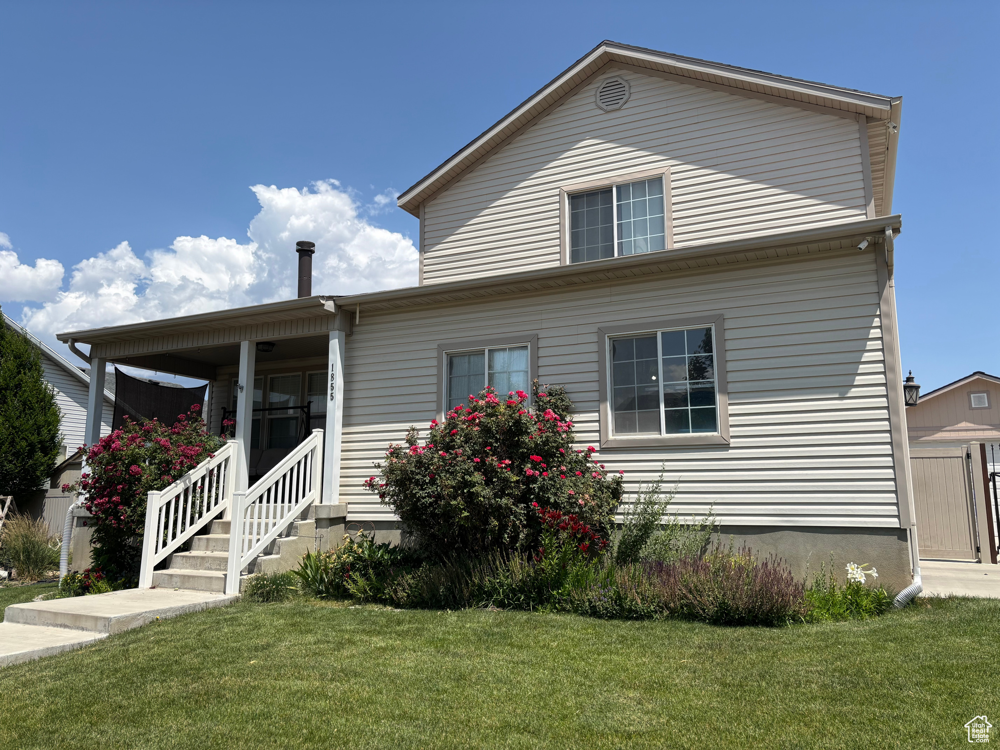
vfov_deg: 53.1
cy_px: 375
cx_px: 500
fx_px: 751
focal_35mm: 26
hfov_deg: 67.3
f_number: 1.6
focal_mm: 5.96
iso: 50
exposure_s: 1/3937
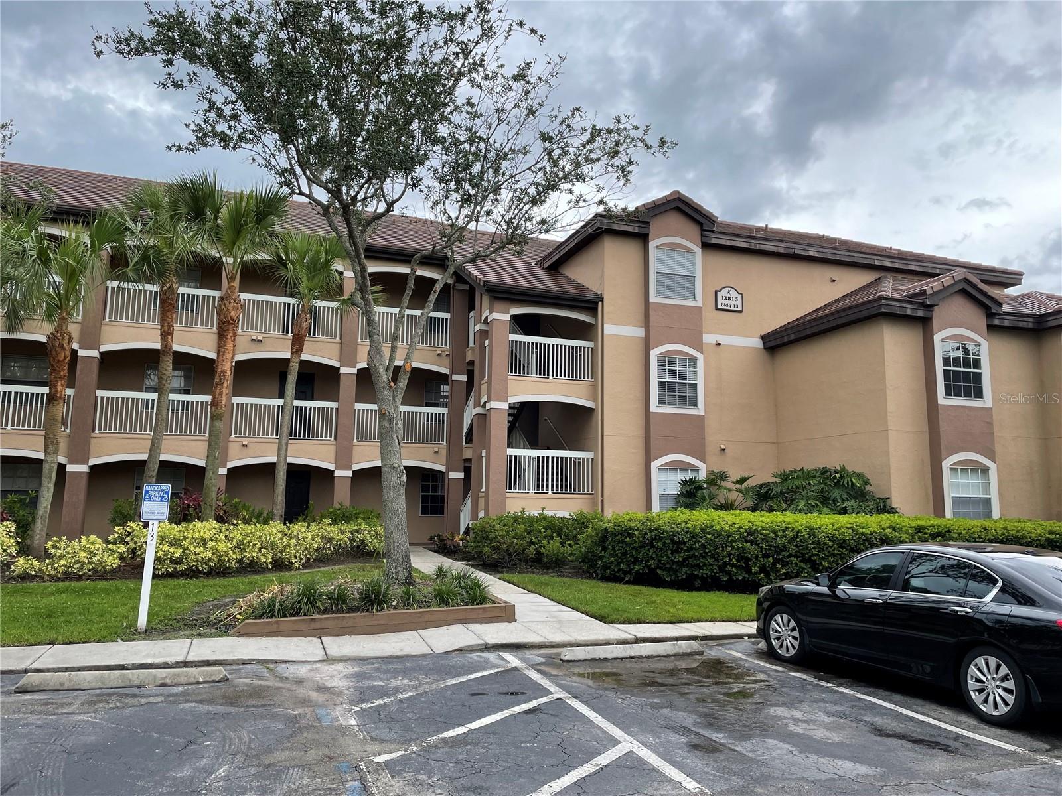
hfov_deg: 67.3
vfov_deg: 53.1
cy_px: 398
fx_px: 798
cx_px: 531
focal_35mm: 26
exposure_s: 1/703
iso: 32
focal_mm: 4.2
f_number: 1.6
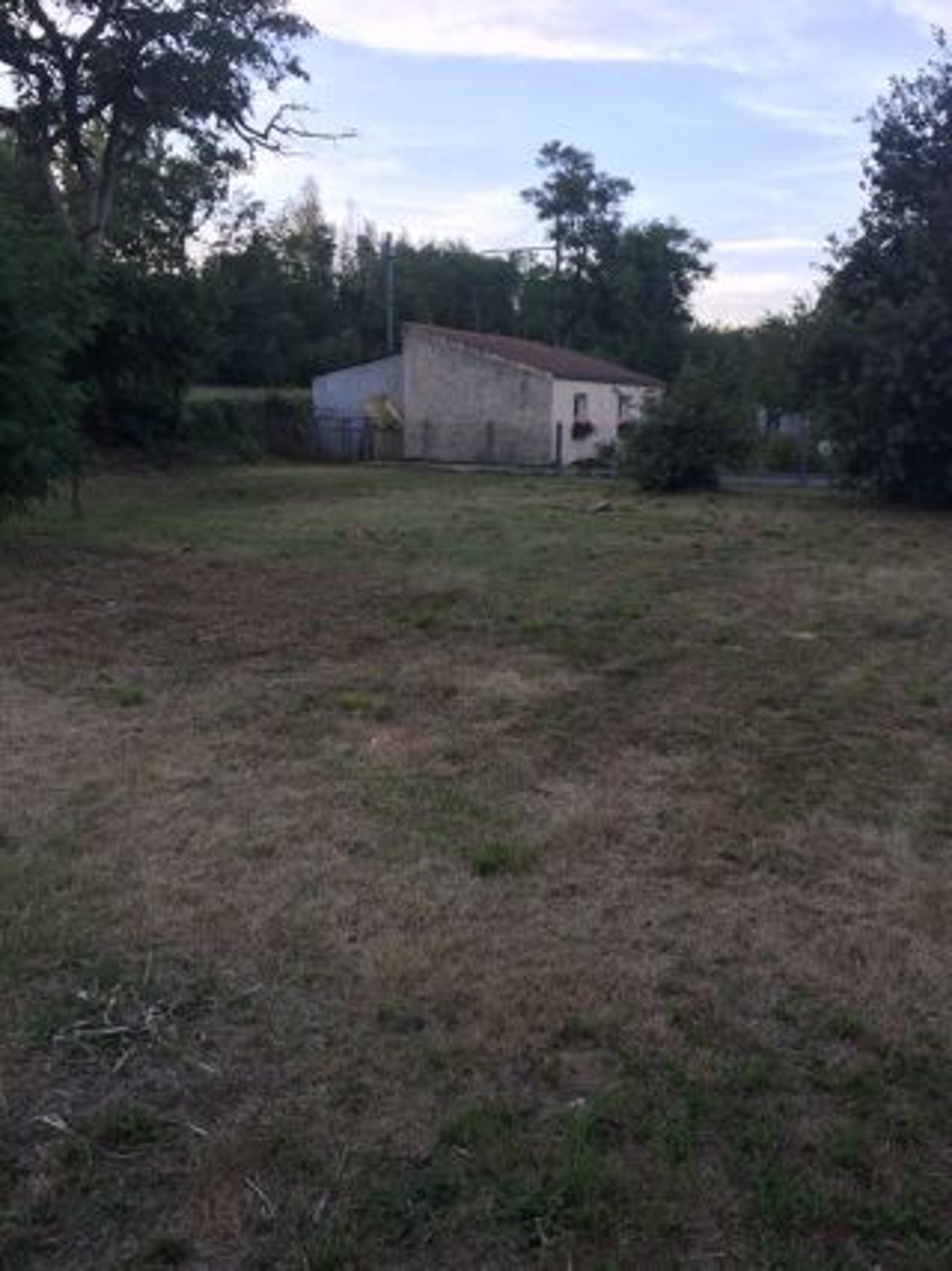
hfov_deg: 48.2
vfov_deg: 61.7
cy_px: 636
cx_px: 476
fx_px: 1064
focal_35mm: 29
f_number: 2.2
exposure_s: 1/110
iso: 32
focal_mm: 4.15
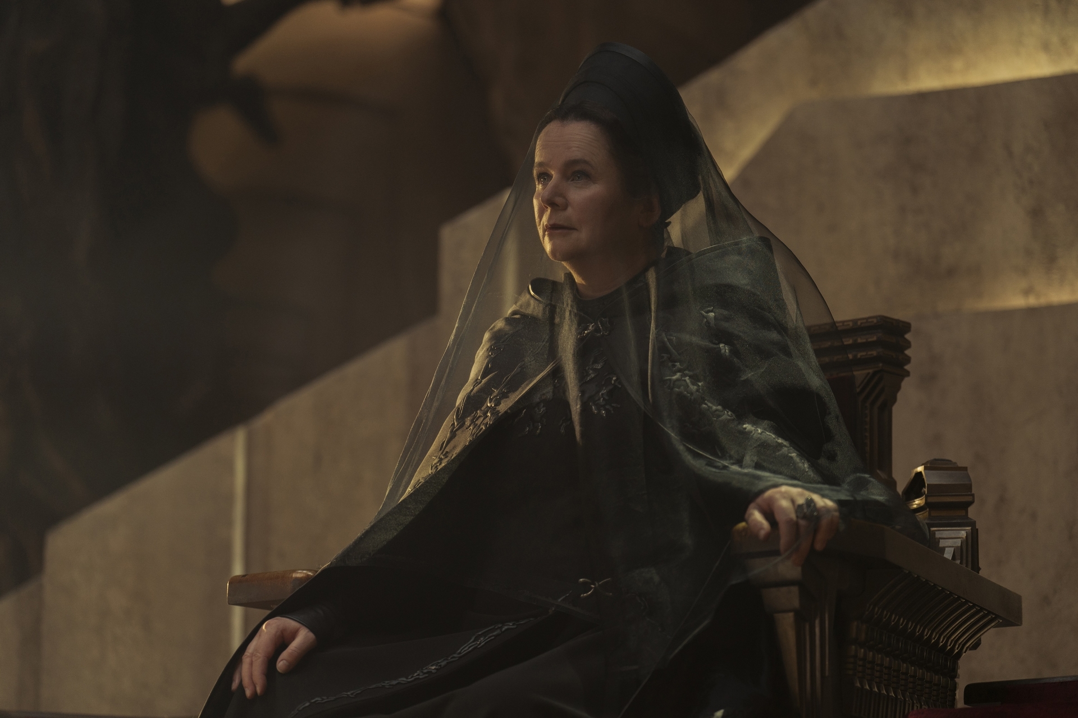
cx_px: 539
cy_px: 359
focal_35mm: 135
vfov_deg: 10.2
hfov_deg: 15.2
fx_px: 4042
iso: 1250
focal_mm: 135
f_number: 2.8
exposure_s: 1/160
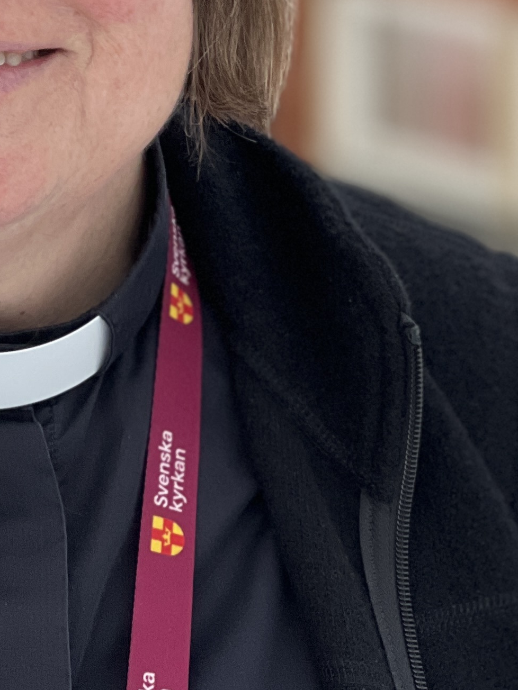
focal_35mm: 238
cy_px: 23
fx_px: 4749
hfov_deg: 6.2
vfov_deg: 8.3
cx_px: 5
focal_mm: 9
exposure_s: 1/121
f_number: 2.8
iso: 125
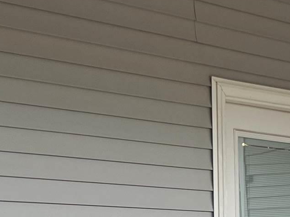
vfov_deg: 11.4
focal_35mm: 126
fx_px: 1055
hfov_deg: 15.2
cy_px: 308
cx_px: 326
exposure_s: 1/121
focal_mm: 5.7
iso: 64
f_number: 1.5
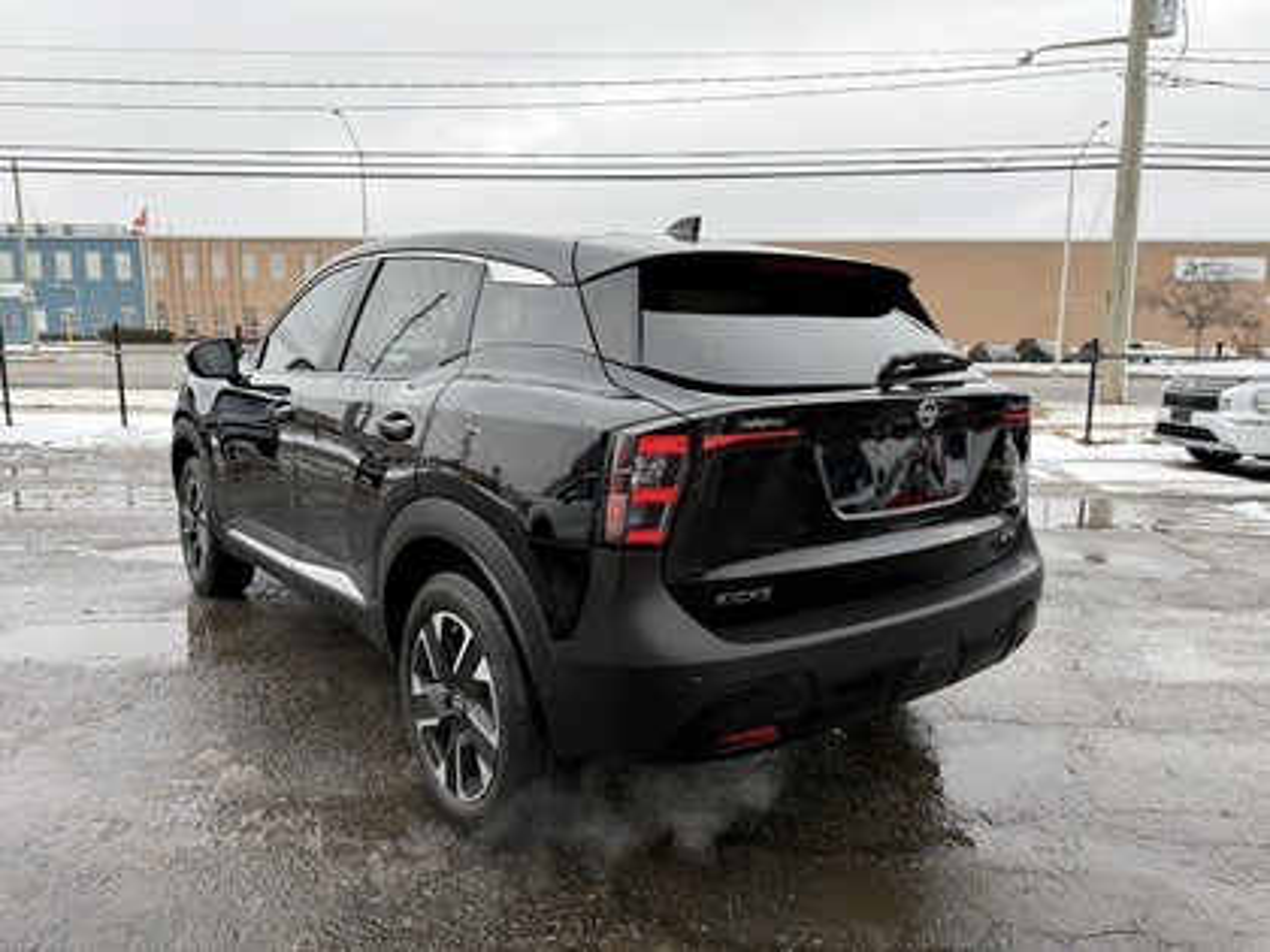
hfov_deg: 71.6
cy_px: 476
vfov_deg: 56.8
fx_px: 881
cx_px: 635
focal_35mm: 24
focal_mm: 6.76
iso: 100
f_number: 1.78
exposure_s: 1/267
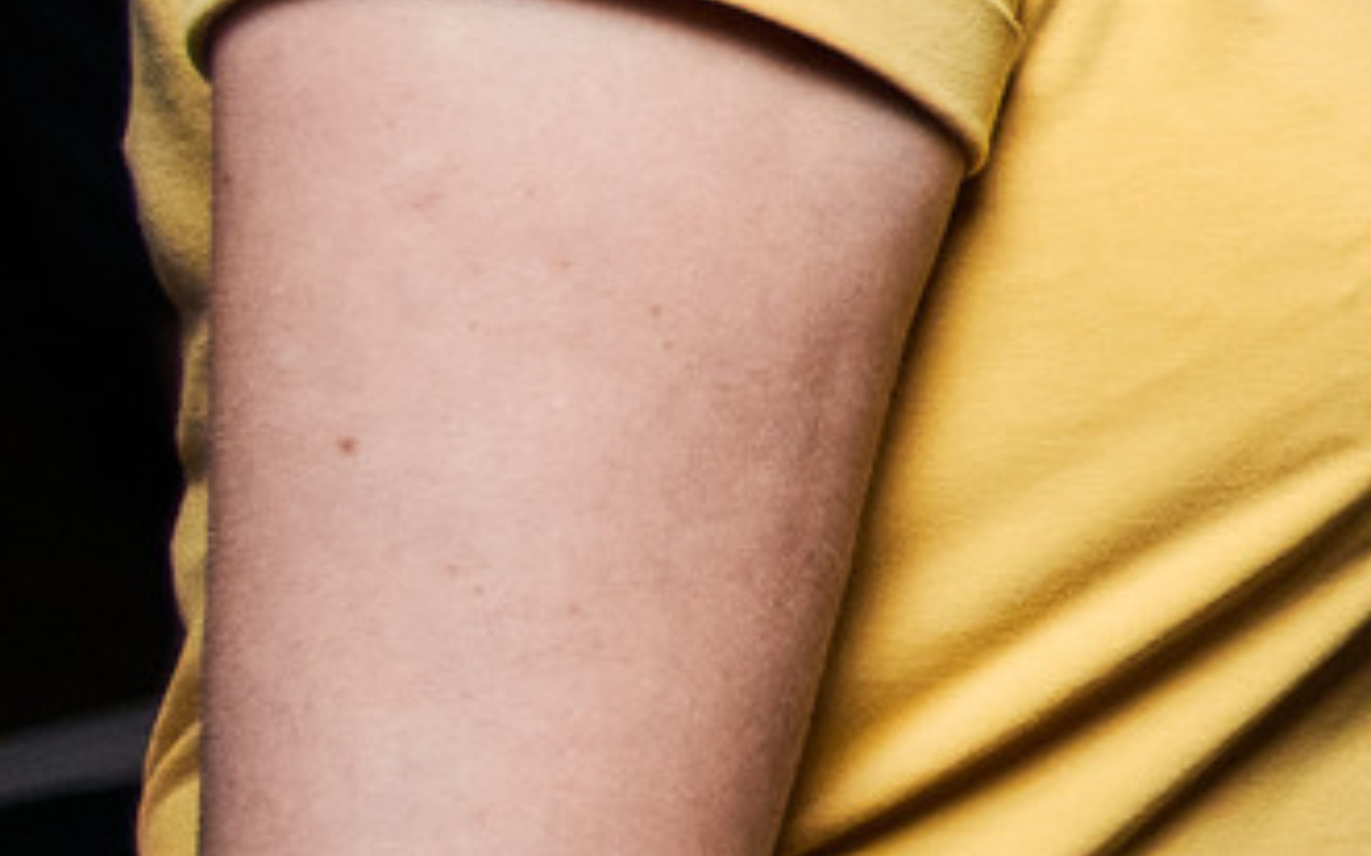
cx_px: 3166
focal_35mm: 151
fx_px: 5639
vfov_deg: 8.5
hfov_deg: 11.7
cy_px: -301
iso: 800
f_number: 2.8
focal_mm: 17
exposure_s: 1/160
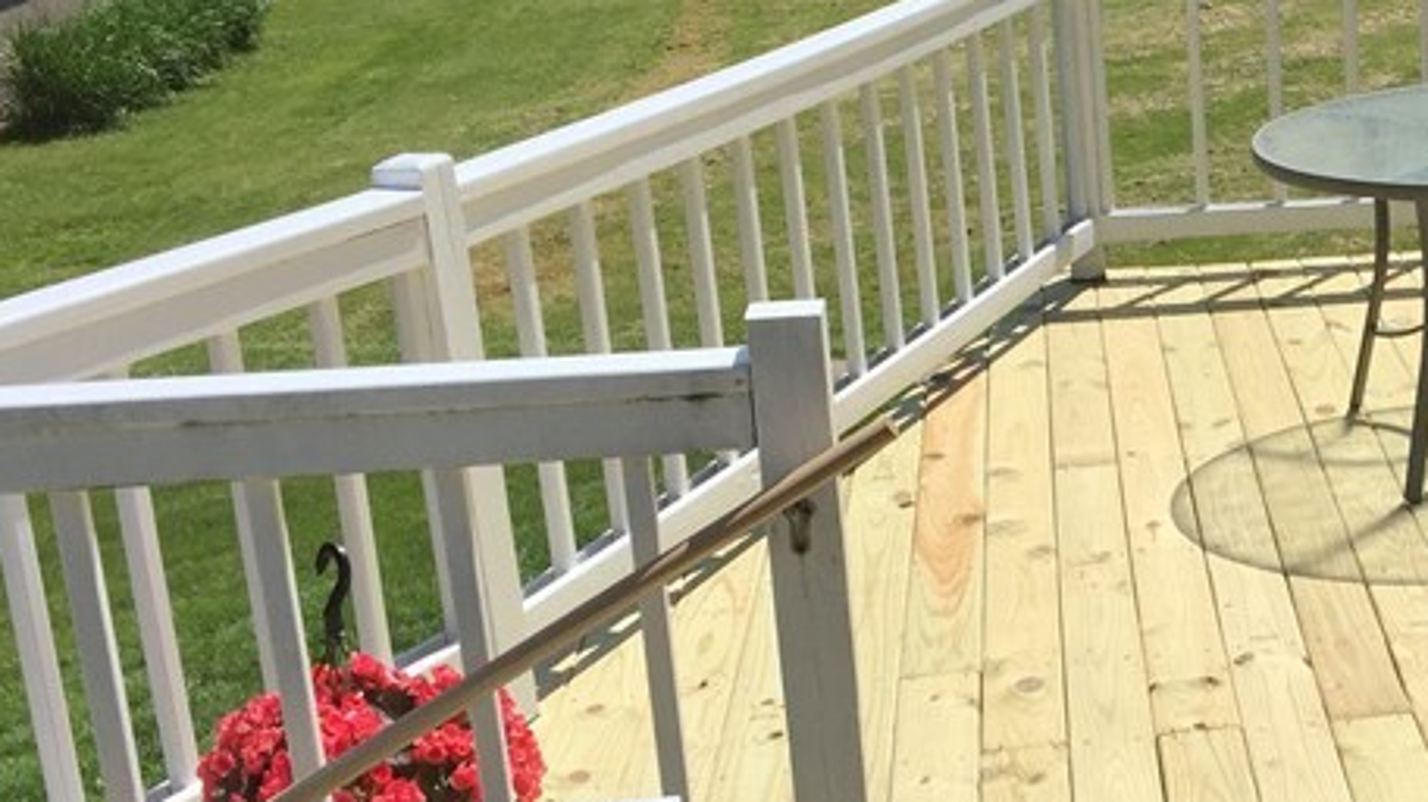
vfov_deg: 17.0
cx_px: 1500
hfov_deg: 27.6
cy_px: 448
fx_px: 2687
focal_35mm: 71
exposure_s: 1/3597
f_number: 2.2
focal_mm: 4.15
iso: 32
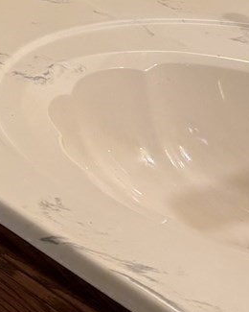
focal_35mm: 160
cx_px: -129
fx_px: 1474
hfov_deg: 9.4
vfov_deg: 11.1
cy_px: -269
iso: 100
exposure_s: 1/120
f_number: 1.6
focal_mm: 5.96
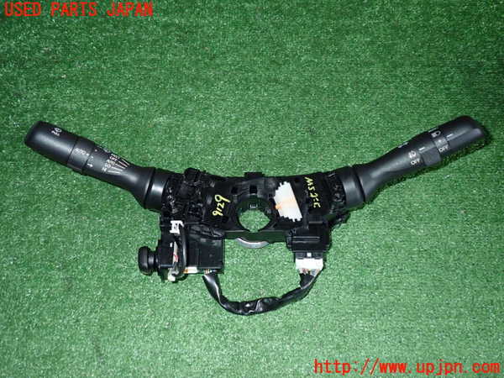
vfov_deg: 46.8
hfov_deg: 60.0
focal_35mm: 30
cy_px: 189
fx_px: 437
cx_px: 252
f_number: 6.3
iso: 320
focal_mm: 5.4
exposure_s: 1/30
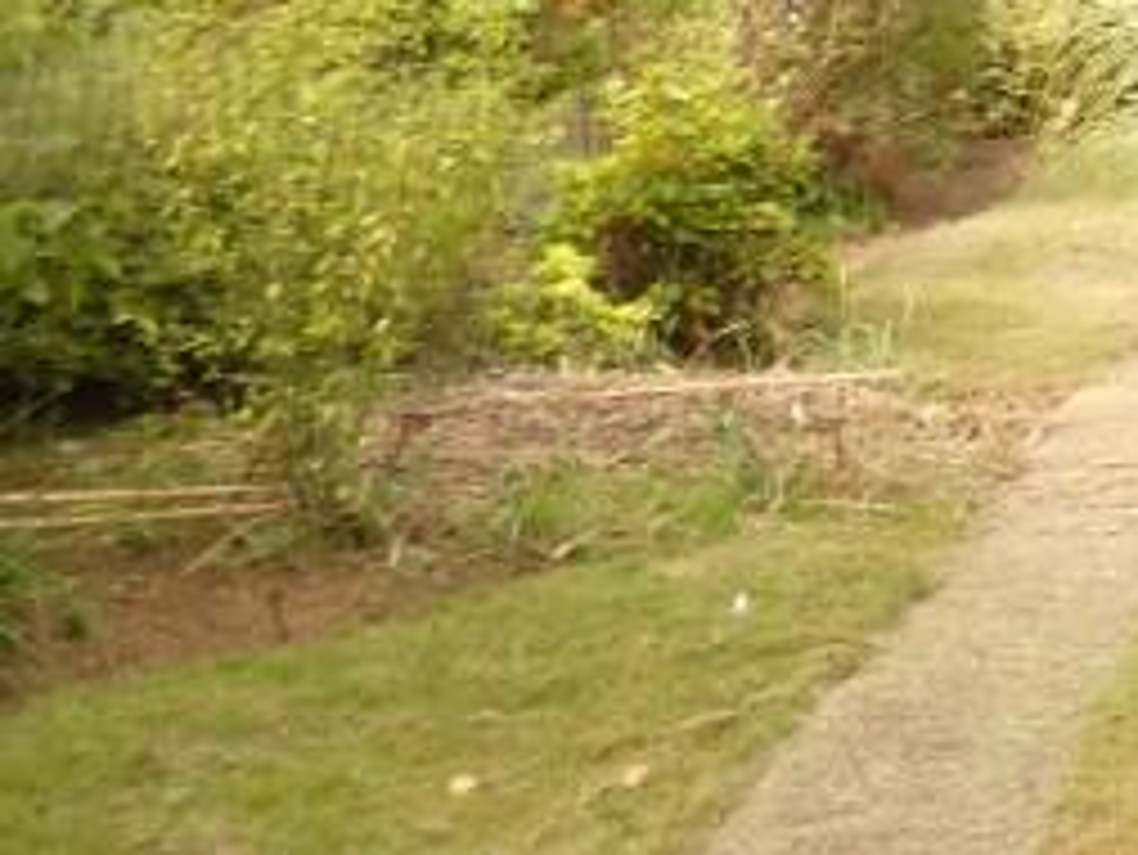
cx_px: 2015
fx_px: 2664
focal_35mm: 81
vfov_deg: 18.0
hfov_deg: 18.9
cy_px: 140
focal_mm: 3.6
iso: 80
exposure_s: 1/250
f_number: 2.8
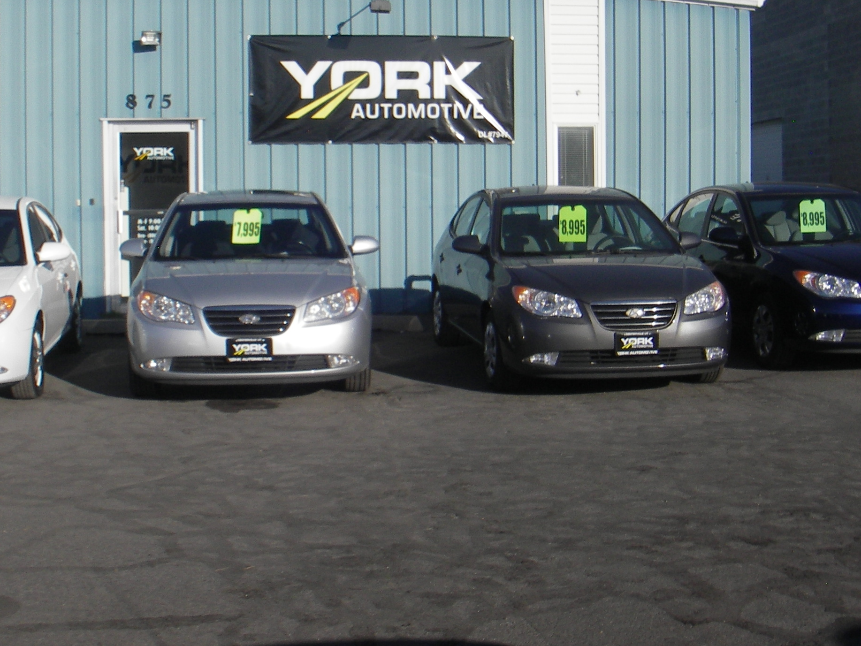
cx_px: 378
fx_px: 1319
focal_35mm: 53
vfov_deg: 27.4
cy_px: 227
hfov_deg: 36.1
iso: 50
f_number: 6.6
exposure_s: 1/250
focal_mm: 6.3
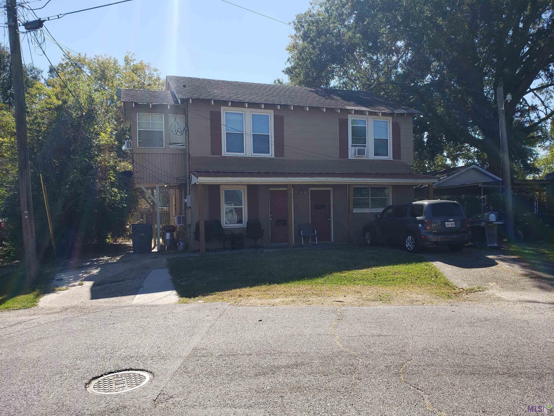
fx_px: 416
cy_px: 208
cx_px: 277
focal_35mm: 26
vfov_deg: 53.1
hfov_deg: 67.3
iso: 50
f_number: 2.4
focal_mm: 4.3
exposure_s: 1/976
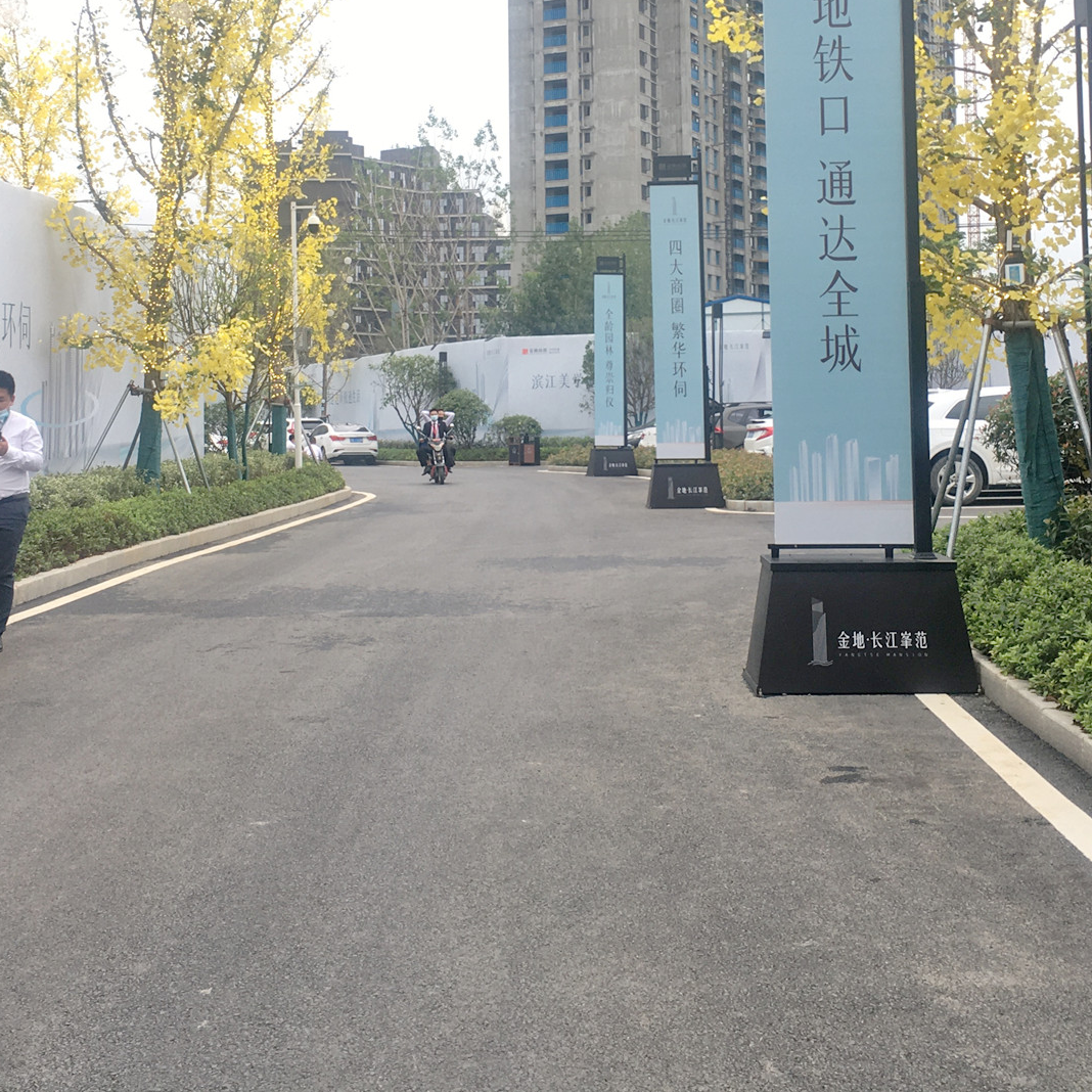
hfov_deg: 35.4
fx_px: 1713
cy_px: 335
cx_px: 536
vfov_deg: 34.9
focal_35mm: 48
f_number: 2.2
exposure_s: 1/100
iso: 25
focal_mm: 4.15
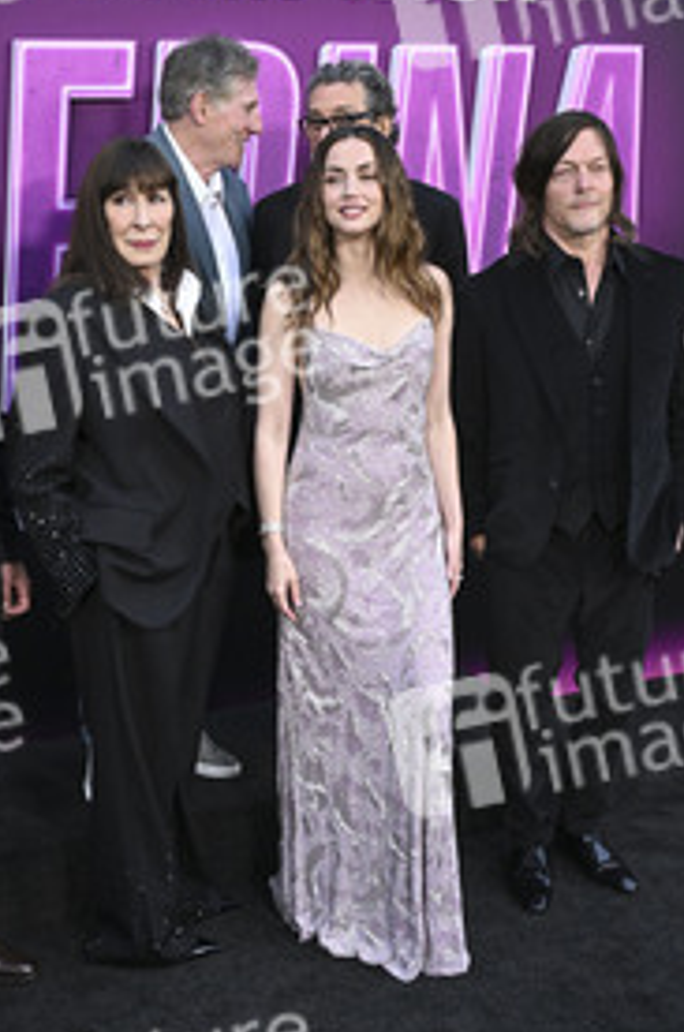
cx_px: 239
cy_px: 542
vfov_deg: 43.0
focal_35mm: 46
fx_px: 1308
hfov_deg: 29.1
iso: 1600
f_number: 5
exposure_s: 1/320
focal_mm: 31.5
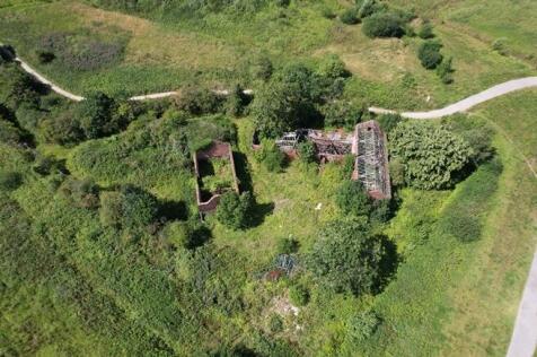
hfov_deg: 78.7
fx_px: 328
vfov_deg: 57.1
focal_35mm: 22
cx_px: 268
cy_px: 178
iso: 100
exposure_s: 1/1000
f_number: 2.8
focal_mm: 8.38
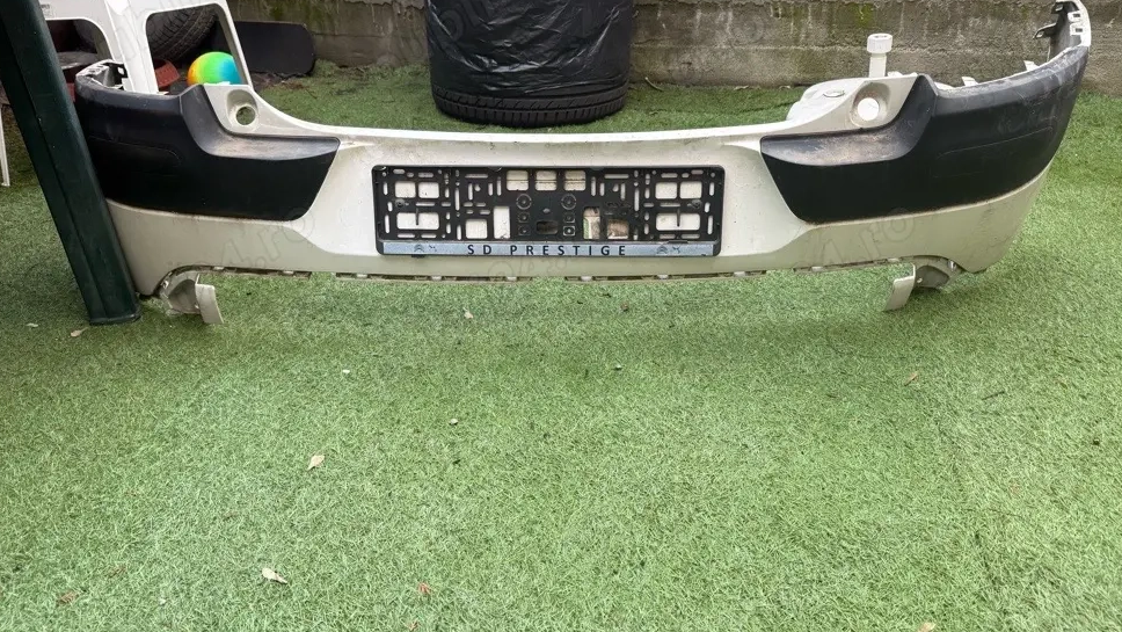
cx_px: 567
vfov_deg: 42.9
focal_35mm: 27
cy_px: 307
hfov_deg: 69.8
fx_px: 803
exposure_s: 1/92
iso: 200
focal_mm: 6.76
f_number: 1.78
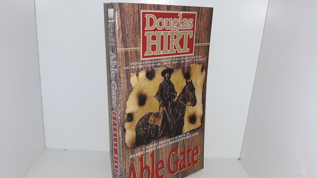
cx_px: 158
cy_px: 97
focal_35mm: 31
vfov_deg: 37.7
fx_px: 261
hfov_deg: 62.6
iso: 40
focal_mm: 3.7
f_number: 1.7
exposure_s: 1/171
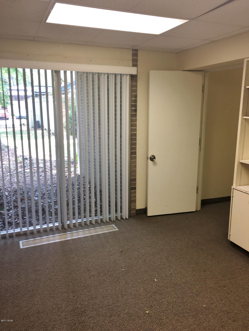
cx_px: 124
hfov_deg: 48.2
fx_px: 278
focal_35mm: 29
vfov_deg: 61.7
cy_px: 166
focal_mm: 4.15
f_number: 2.2
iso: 25
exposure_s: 1/40
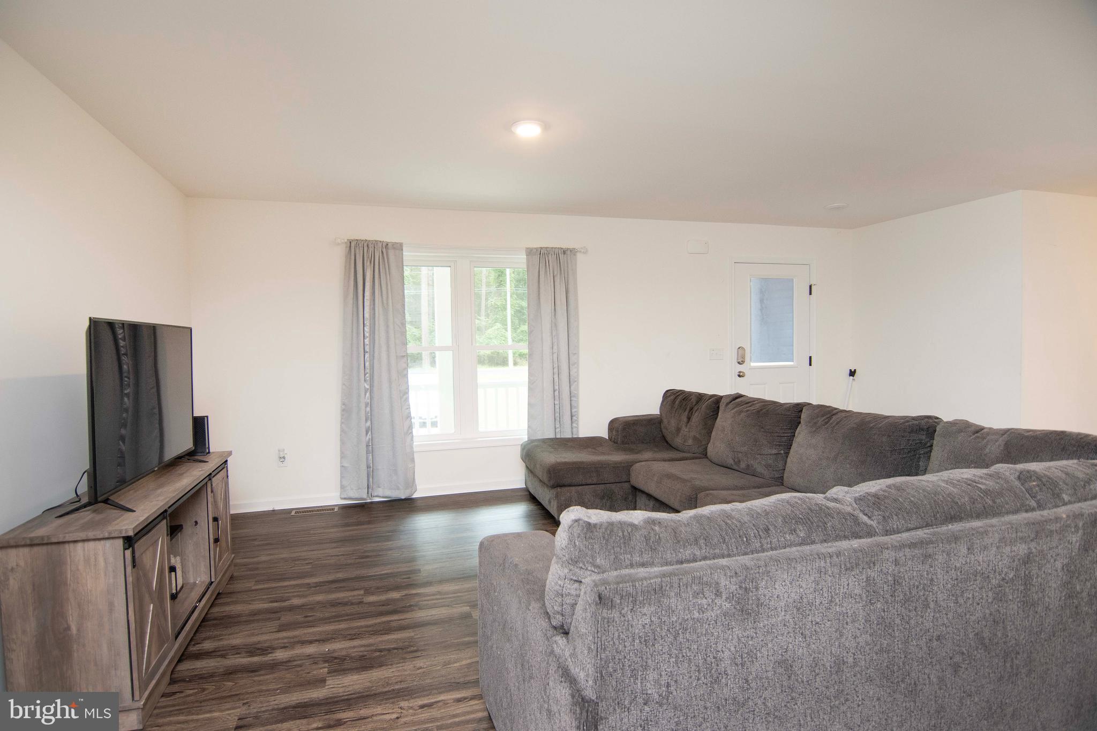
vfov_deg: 67.4
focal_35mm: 18
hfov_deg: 90.0
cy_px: 366
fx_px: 548
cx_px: 548
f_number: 5.6
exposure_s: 1/40
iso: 500
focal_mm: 12
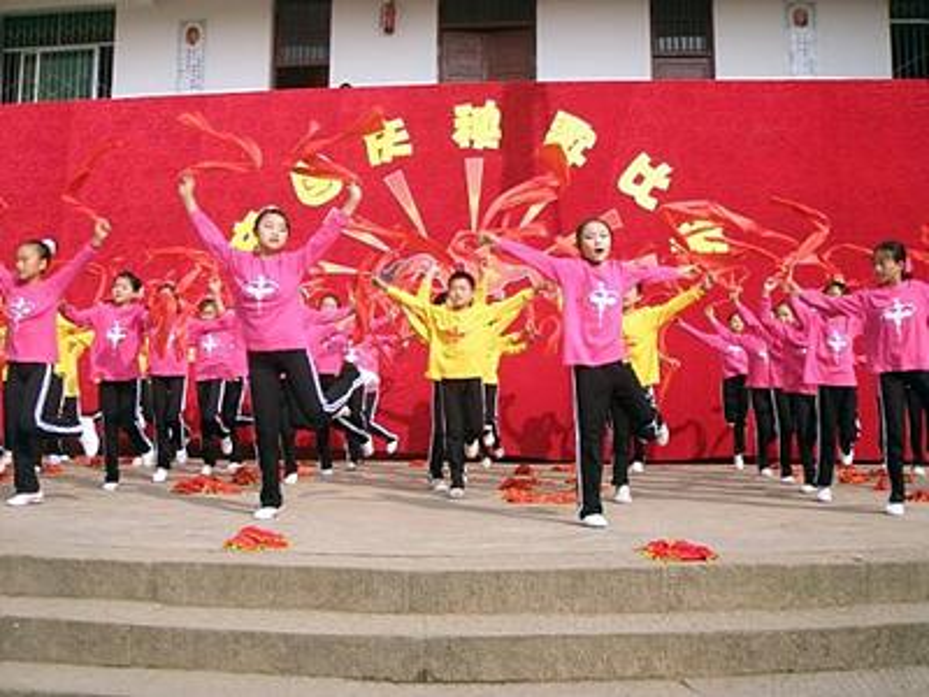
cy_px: 348
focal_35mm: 38
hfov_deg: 49.0
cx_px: 464
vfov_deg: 37.7
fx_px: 1020
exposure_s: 1/200
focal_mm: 6.7
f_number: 4.5
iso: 50
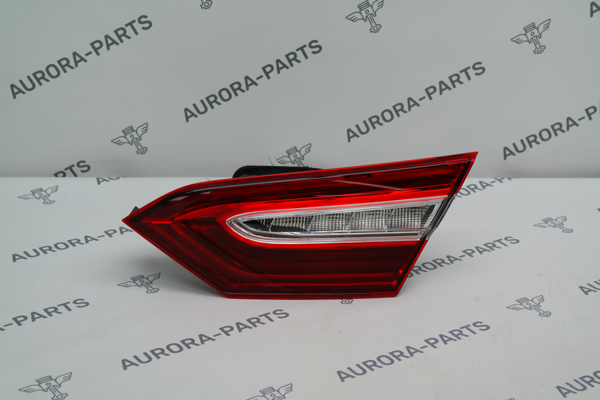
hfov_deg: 27.7
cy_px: 200
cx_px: 300
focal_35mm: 73
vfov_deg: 18.7
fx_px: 1217
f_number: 7.1
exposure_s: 1/80
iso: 400
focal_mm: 48
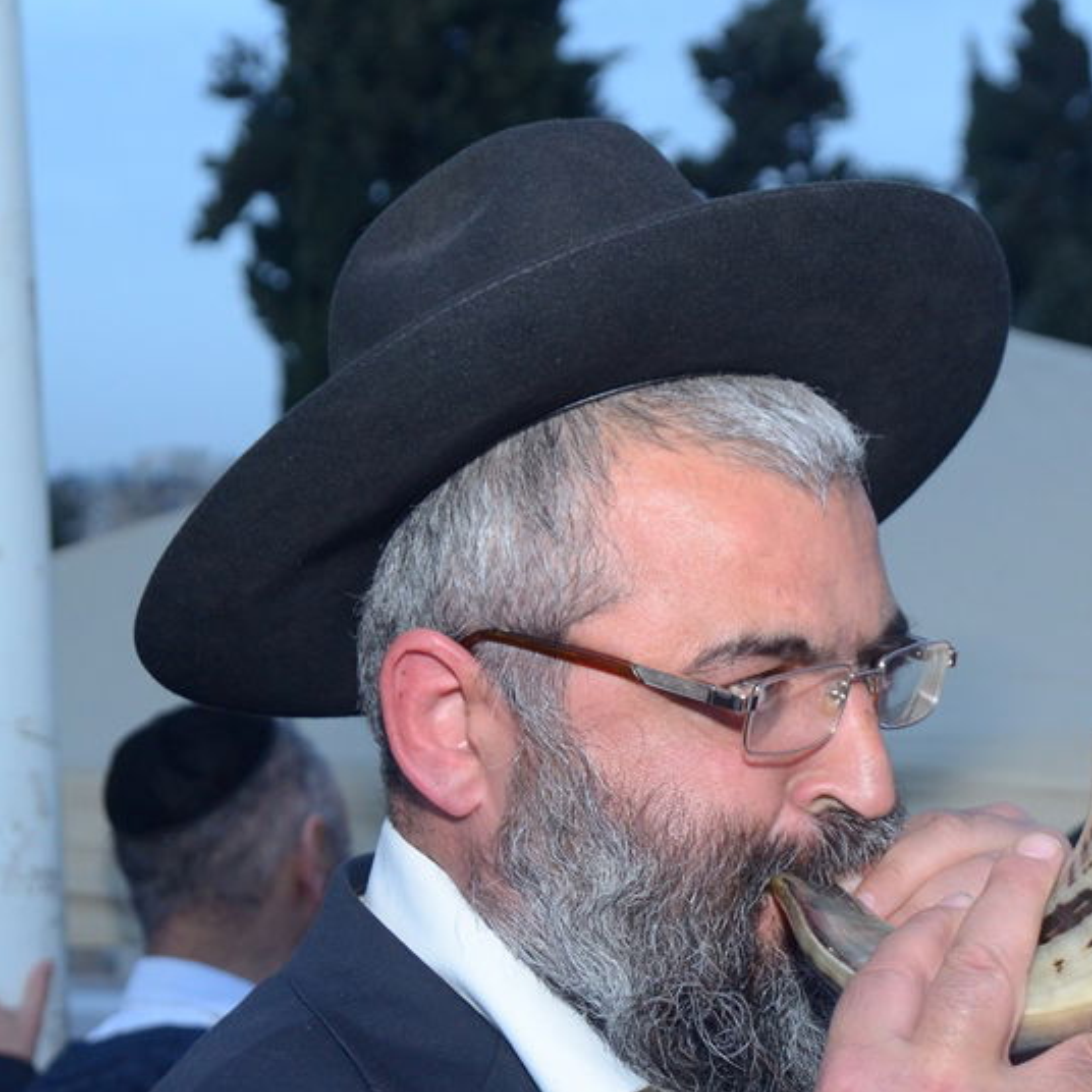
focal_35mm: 102
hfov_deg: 17.0
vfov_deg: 17.0
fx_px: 3640
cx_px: 682
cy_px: 674
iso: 1000
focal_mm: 42
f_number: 6.3
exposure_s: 1/125
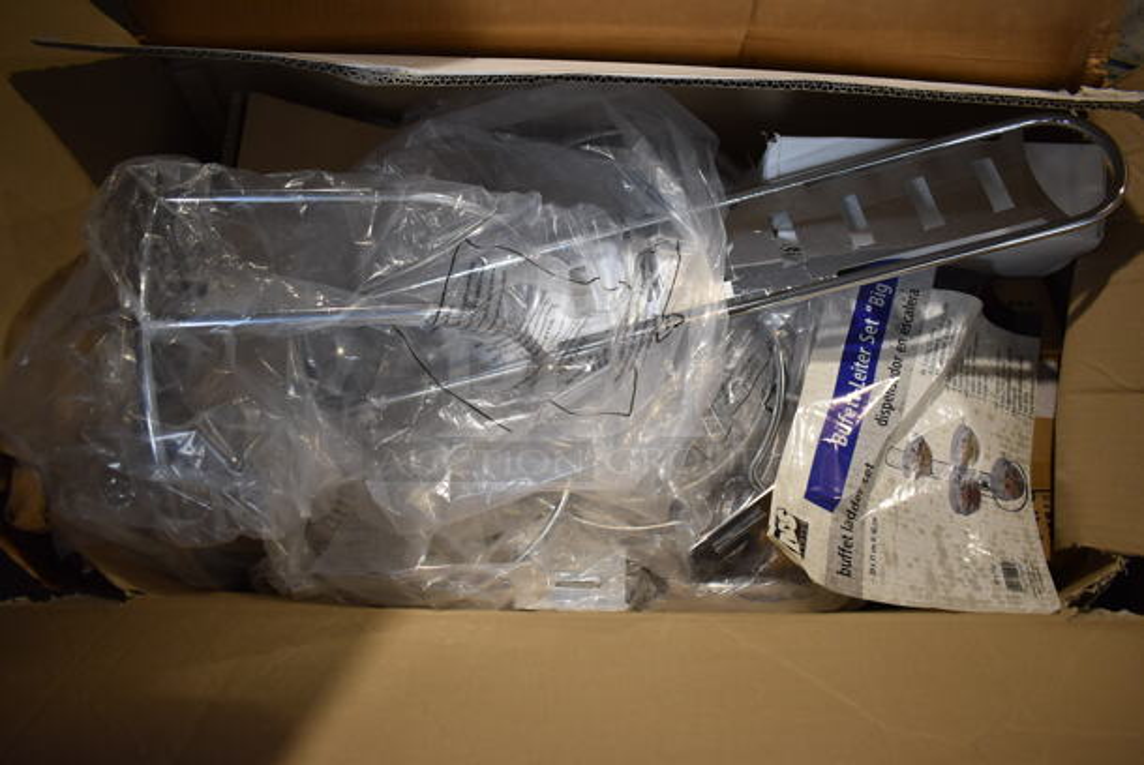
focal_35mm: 27
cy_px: 382
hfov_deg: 67.3
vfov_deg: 48.0
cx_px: 572
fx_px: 859
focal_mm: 18
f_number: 3.5
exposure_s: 1/125
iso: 1000
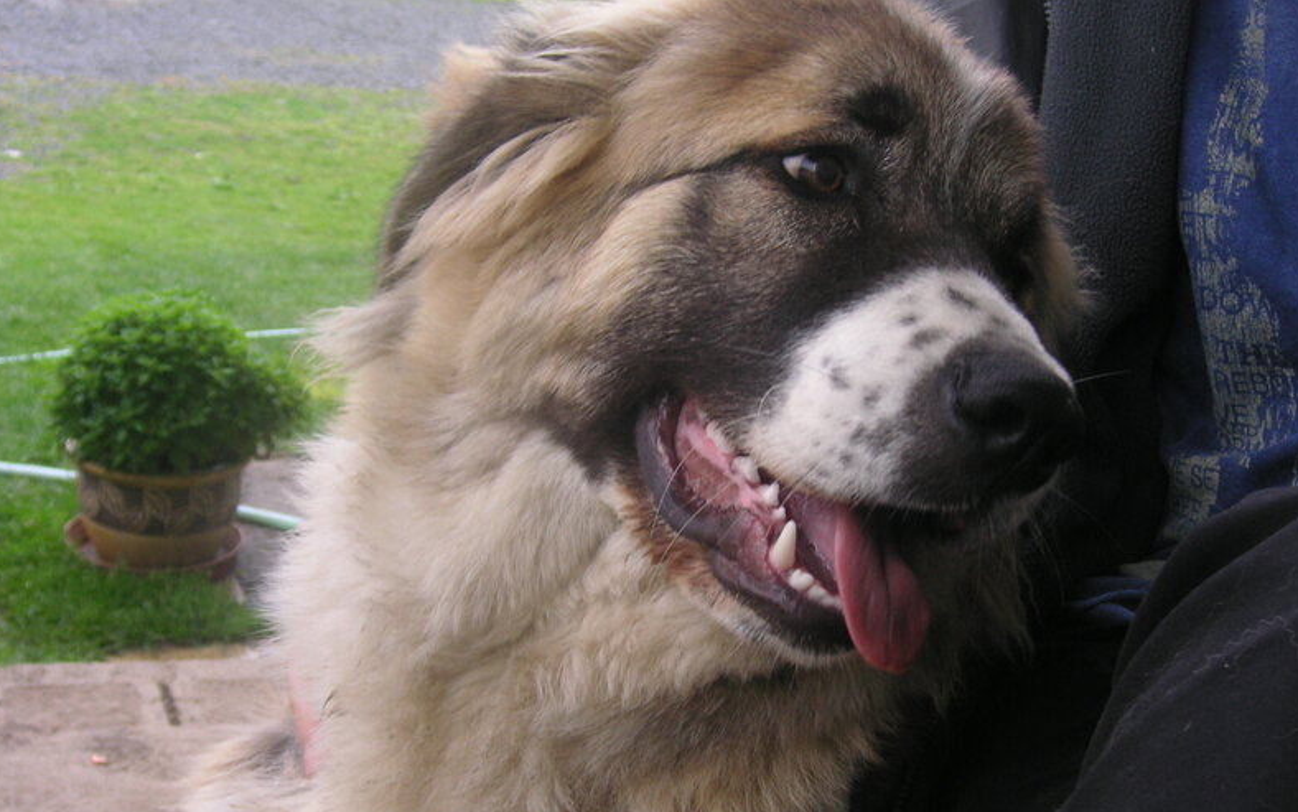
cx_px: 649
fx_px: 2017
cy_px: 479
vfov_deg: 22.7
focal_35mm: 57
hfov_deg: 35.7
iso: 50
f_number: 3.6
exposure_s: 1/125
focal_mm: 8.9
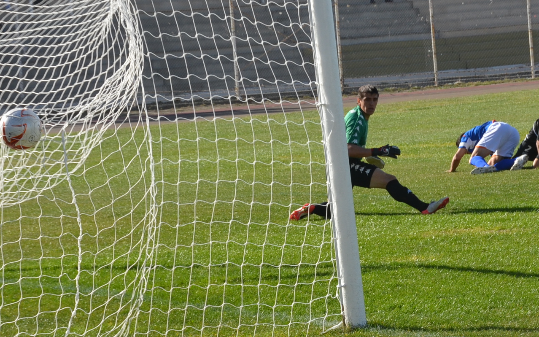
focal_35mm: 153
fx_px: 2248
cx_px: 352
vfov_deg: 8.6
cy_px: 123
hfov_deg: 13.7
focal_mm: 52
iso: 400
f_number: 11
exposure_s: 1/500
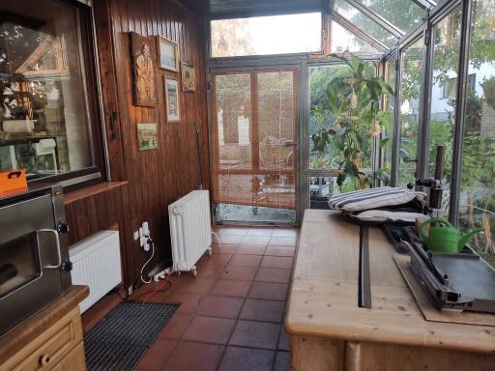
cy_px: 186
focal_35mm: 27
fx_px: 386
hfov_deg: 65.3
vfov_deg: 51.4
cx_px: 248
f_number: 1.8
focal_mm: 4.75
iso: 320
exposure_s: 1/100
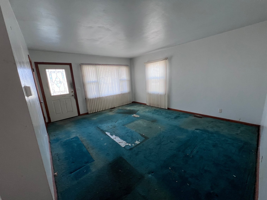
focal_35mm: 13
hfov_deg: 106.2
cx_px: 134
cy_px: 100
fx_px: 100
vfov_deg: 89.9
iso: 100
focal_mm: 1.57
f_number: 1.8
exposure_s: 1/99
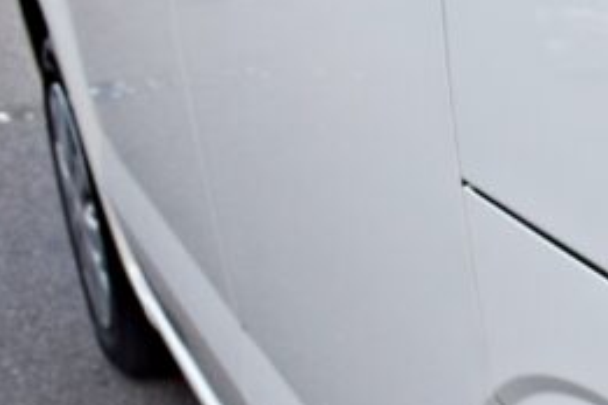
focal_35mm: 124
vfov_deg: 11.0
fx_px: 2094
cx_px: 1160
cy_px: 254
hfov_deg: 14.2
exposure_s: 1/250
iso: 360
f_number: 8
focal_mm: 20
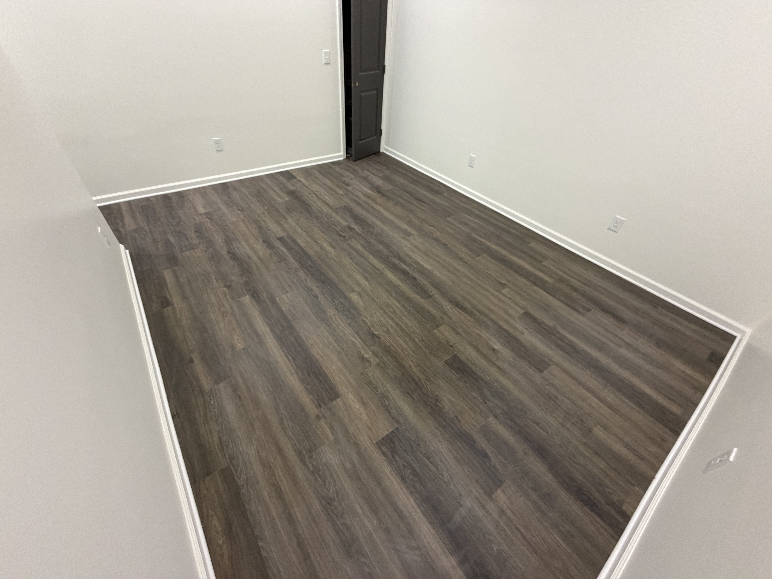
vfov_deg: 85.7
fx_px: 312
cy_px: 290
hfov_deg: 102.1
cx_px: 386
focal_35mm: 14
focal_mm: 2.22
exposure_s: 1/60
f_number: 2.2
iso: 400
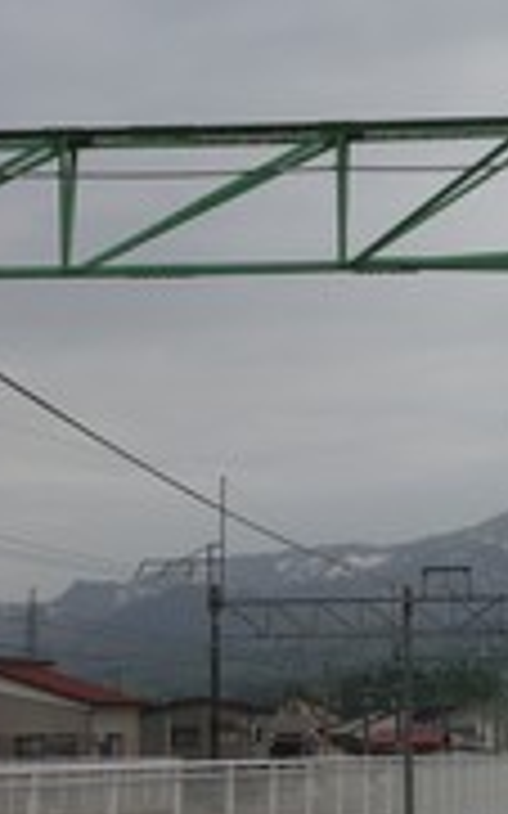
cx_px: 607
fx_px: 2239
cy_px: 434
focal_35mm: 101
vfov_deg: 20.6
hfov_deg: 12.6
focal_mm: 10.4
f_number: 5.6
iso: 125
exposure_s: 1/200
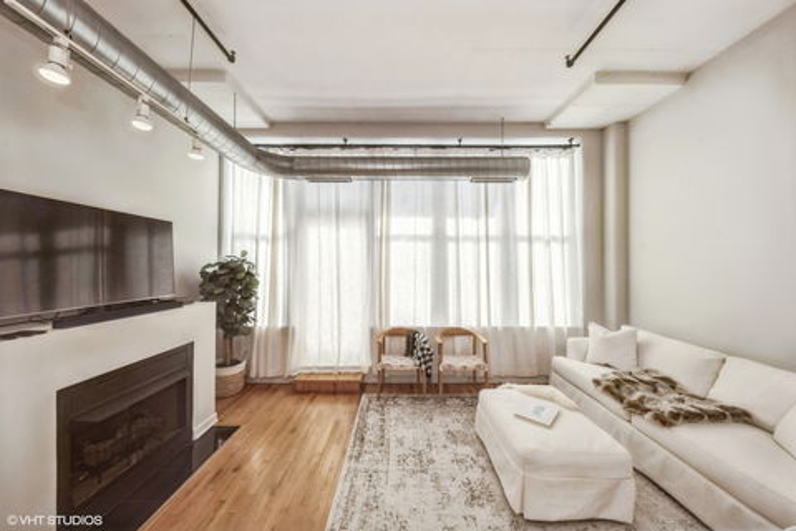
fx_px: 265
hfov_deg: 112.6
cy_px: 266
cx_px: 398
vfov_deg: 90.0
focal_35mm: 12
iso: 200
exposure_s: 1/500
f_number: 8
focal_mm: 12
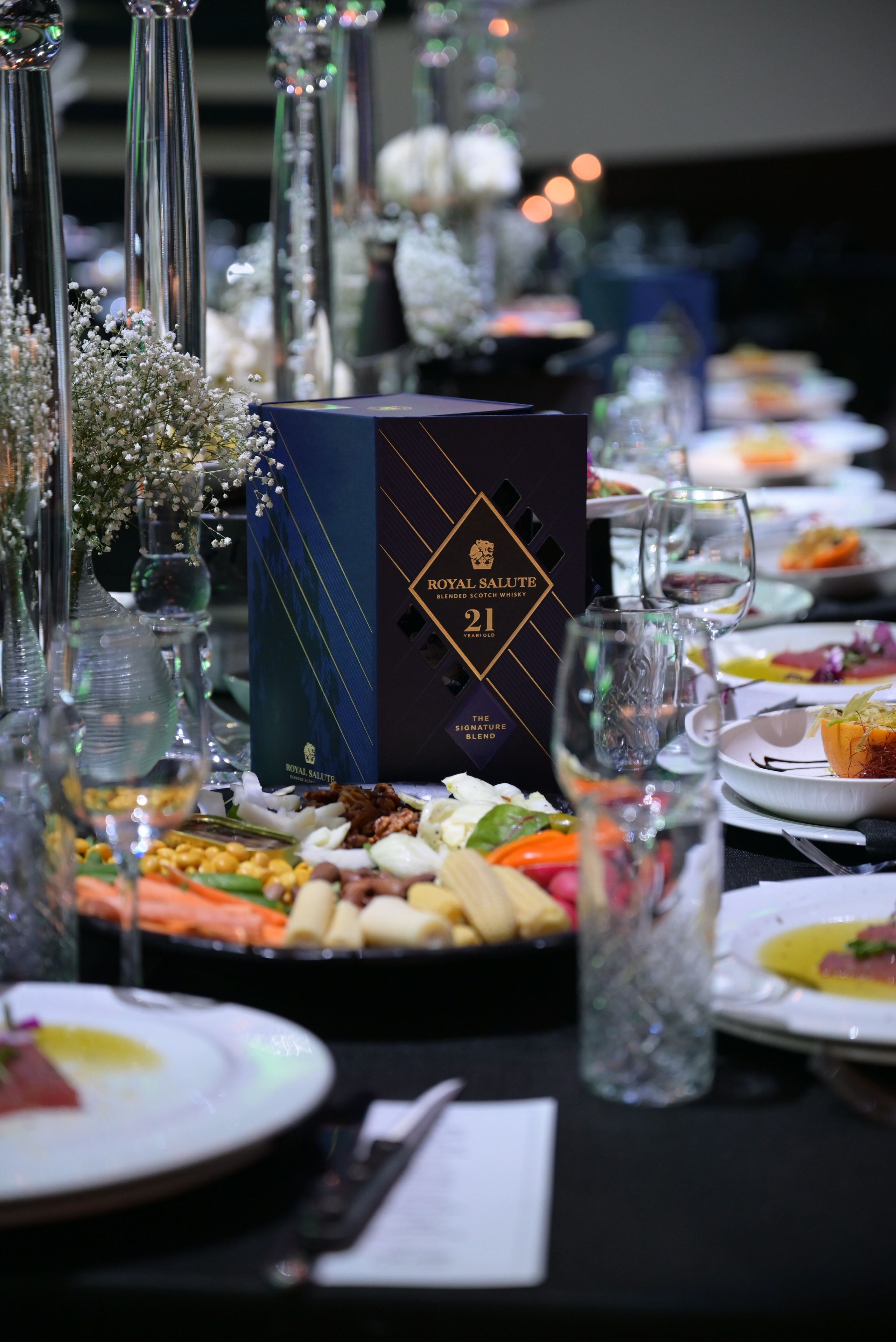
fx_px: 2610
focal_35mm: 70
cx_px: 448
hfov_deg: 19.5
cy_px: 671
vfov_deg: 28.8
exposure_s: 1/125
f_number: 2.8
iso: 1600
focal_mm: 70
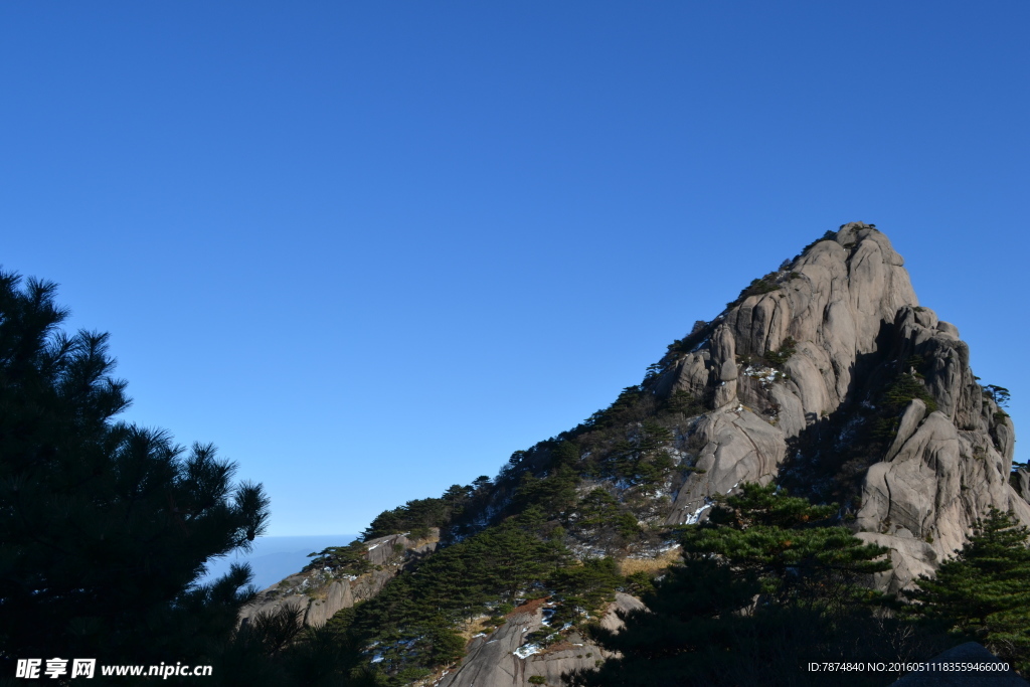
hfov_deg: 61.9
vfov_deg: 43.6
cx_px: 515
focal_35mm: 30
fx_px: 858
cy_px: 344
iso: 100
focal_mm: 20
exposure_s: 1/250
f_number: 8
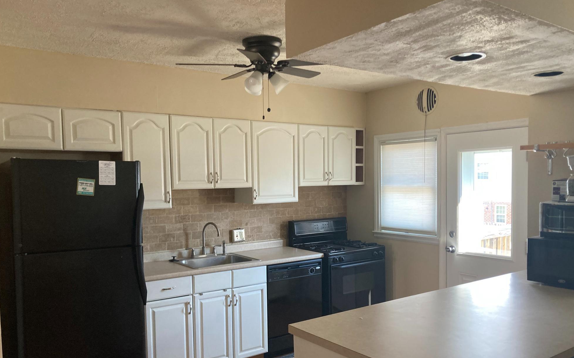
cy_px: 210
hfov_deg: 61.2
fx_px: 485
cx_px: 296
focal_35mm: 31
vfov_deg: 40.5
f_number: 1.8
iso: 80
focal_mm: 3.99
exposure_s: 1/60
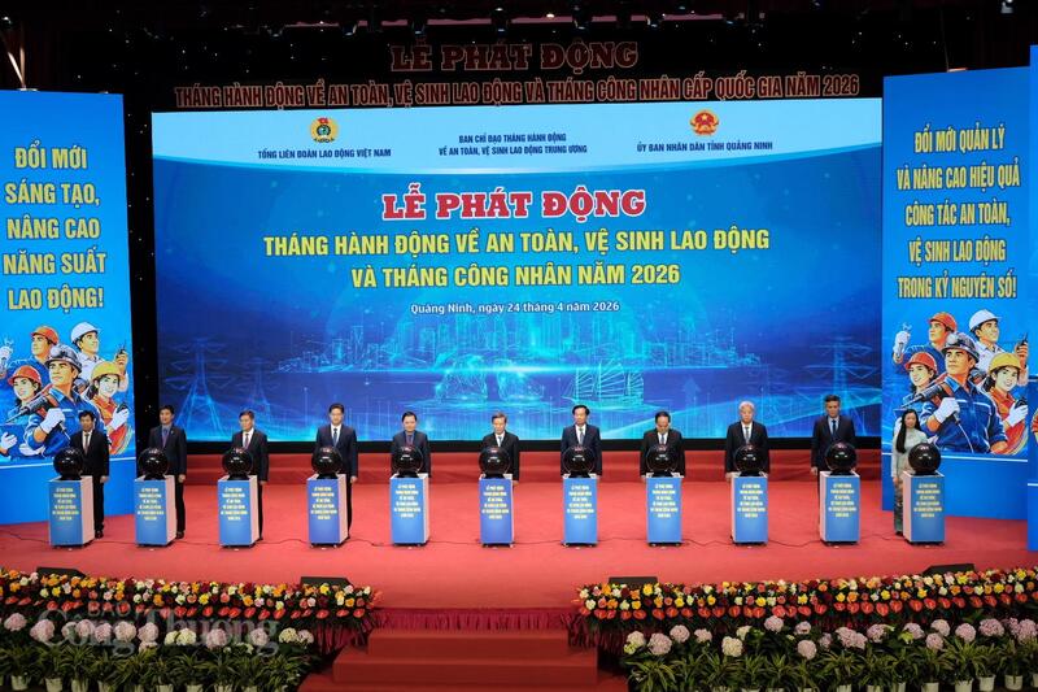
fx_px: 1355
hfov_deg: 41.9
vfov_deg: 28.6
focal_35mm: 47
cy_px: 346
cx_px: 519
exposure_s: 1/125
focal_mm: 31.5
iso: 800
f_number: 5.6
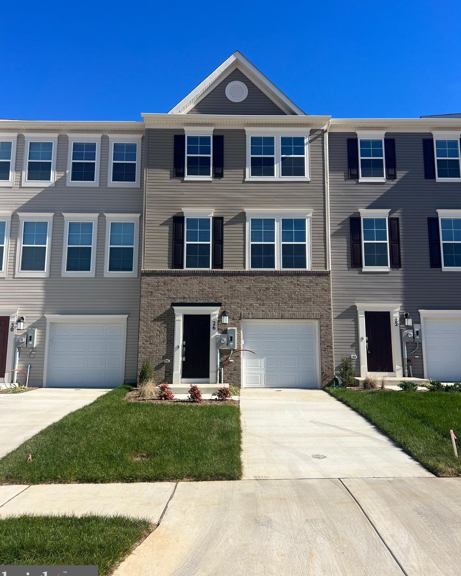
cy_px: 281
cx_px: 233
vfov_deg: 62.2
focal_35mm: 28
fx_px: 477
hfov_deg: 51.5
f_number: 1.5
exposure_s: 1/4630
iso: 50
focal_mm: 5.7
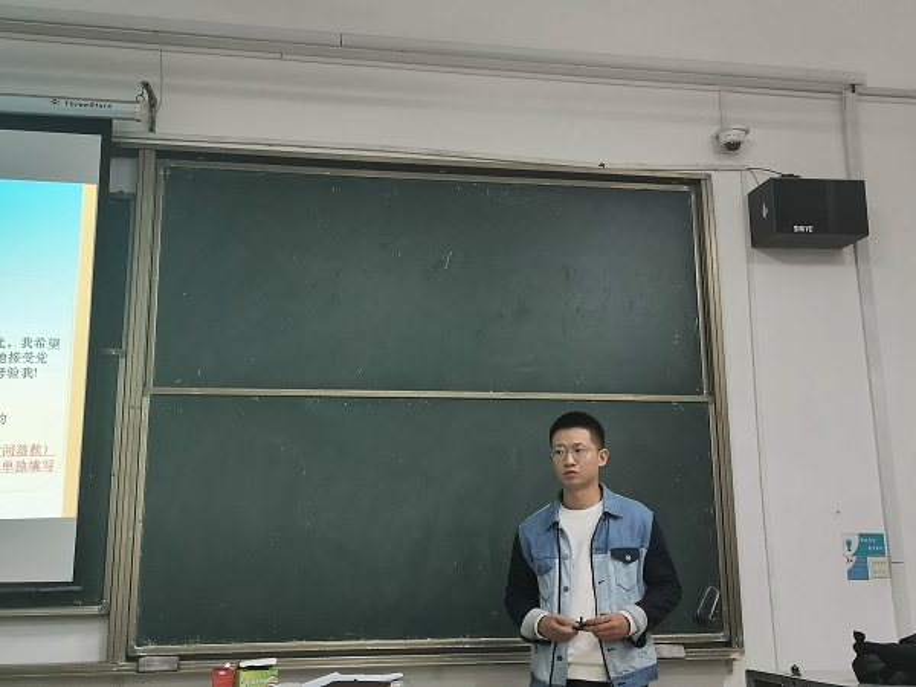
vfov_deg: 36.0
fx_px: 1058
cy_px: 344
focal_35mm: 40
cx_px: 458
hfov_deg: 46.8
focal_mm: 5.58
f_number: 1.8
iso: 250
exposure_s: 1/50
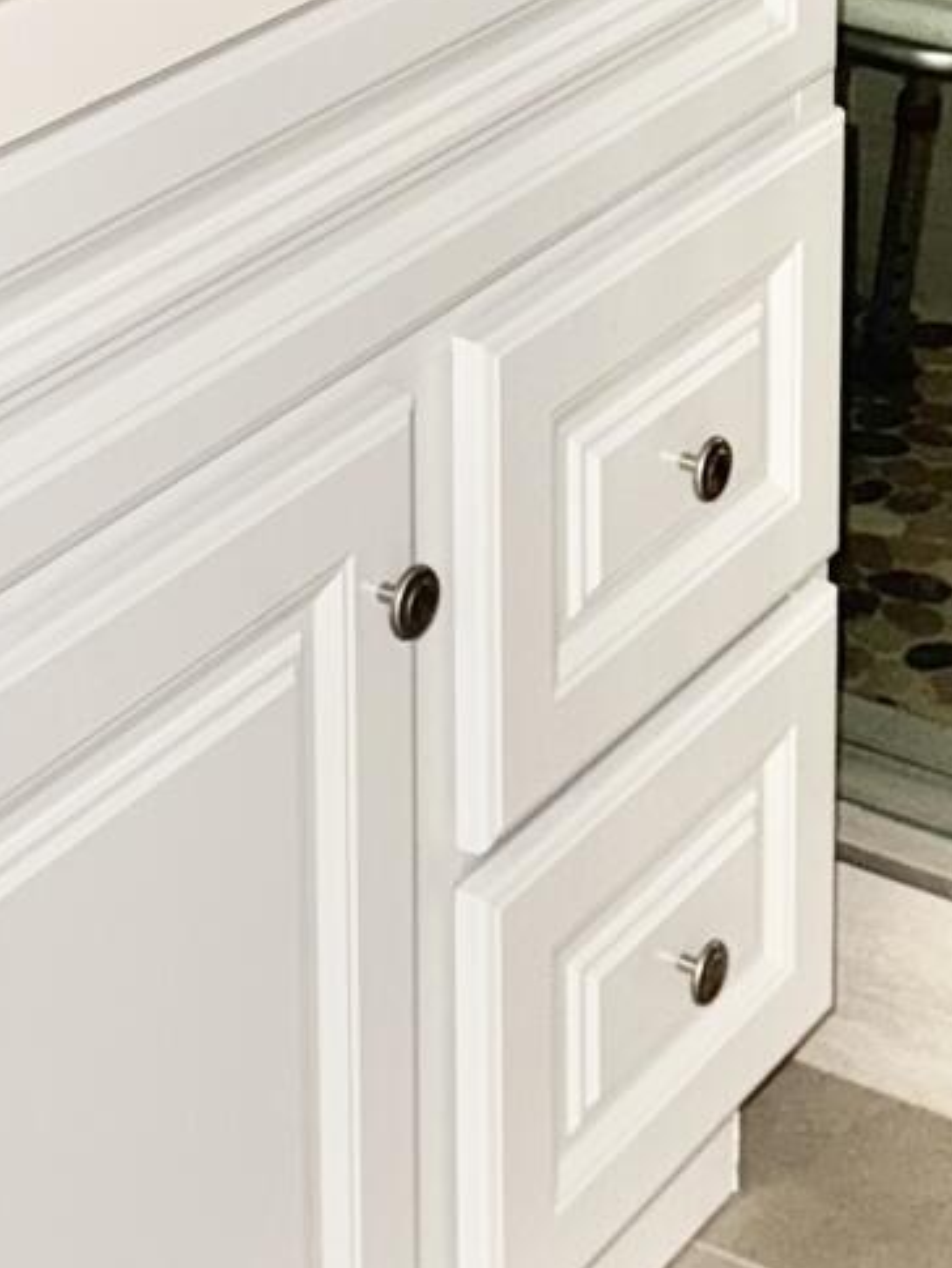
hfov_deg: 14.9
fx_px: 3629
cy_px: -332
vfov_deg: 18.6
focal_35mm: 99
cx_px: 675
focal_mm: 6.76
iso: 100
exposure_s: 1/6
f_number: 1.78
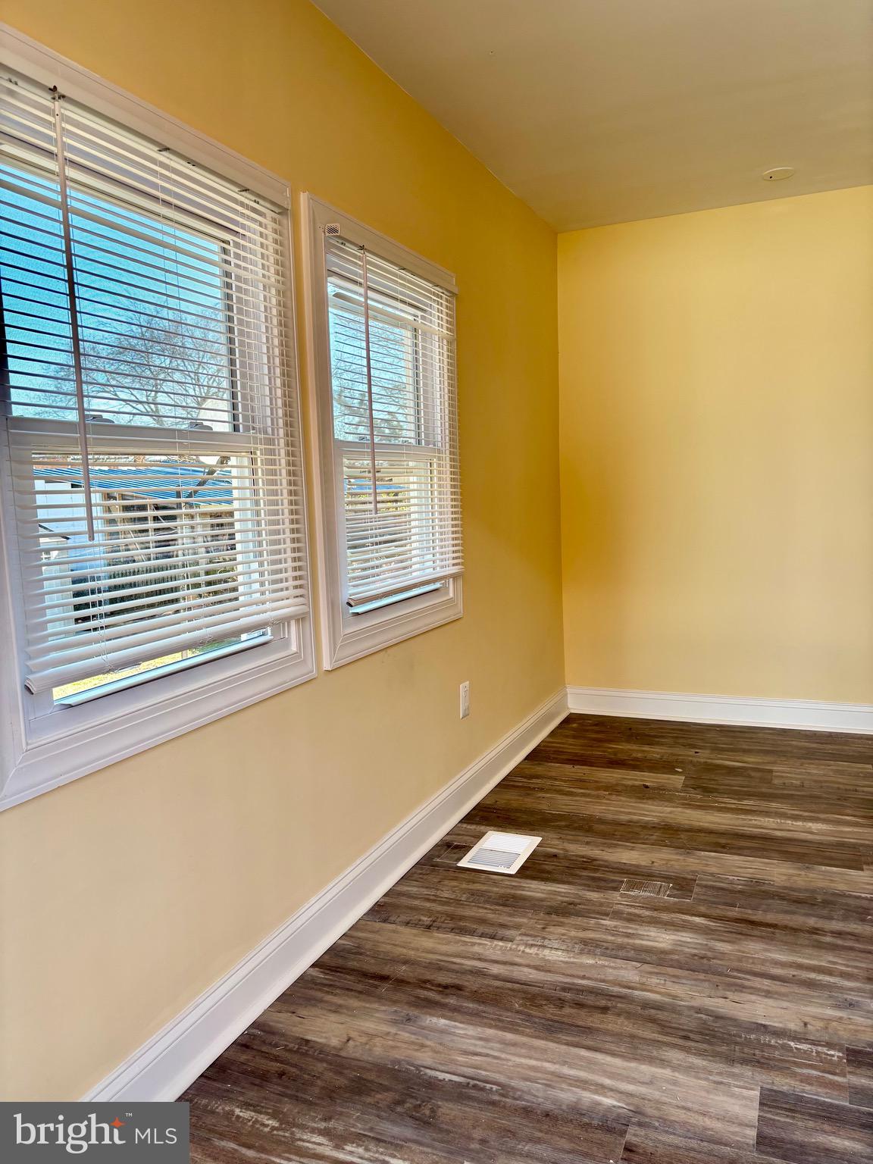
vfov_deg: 67.3
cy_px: 582
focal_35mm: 26
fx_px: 874
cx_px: 436
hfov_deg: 53.1
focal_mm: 5.96
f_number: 1.6
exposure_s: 1/176
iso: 40
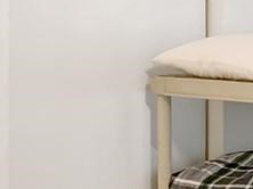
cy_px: 93
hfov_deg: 13.6
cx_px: 529
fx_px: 876
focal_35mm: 120
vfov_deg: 12.3
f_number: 1.8
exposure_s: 1/60
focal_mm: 4.25
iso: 100
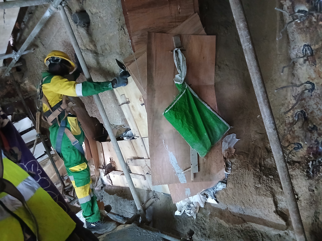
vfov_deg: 53.1
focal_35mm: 26
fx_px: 242
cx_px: 161
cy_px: 120
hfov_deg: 67.3
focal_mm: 3.98
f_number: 1.8
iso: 1000
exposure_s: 1/16.7
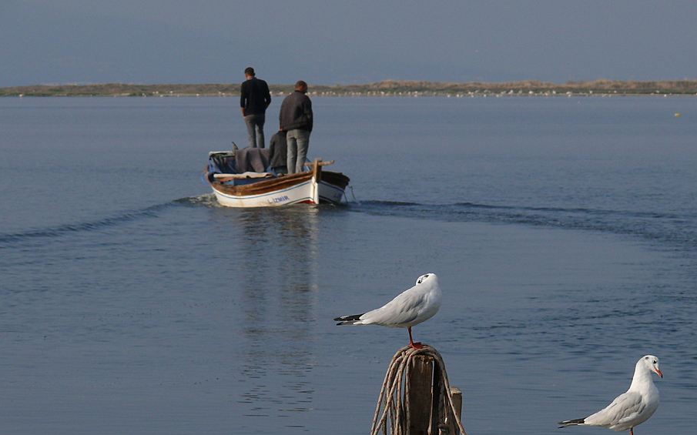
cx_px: 393
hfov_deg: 9.0
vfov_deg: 5.6
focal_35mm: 233
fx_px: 4425
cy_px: 259
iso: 100
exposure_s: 1/1000
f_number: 5.6
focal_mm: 40.9
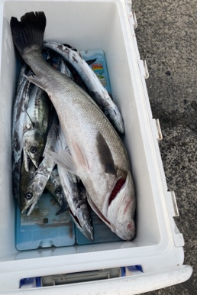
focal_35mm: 28
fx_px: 229
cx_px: 83
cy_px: 146
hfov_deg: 46.3
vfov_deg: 65.4
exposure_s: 1/121
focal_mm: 4.25
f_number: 1.8
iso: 64
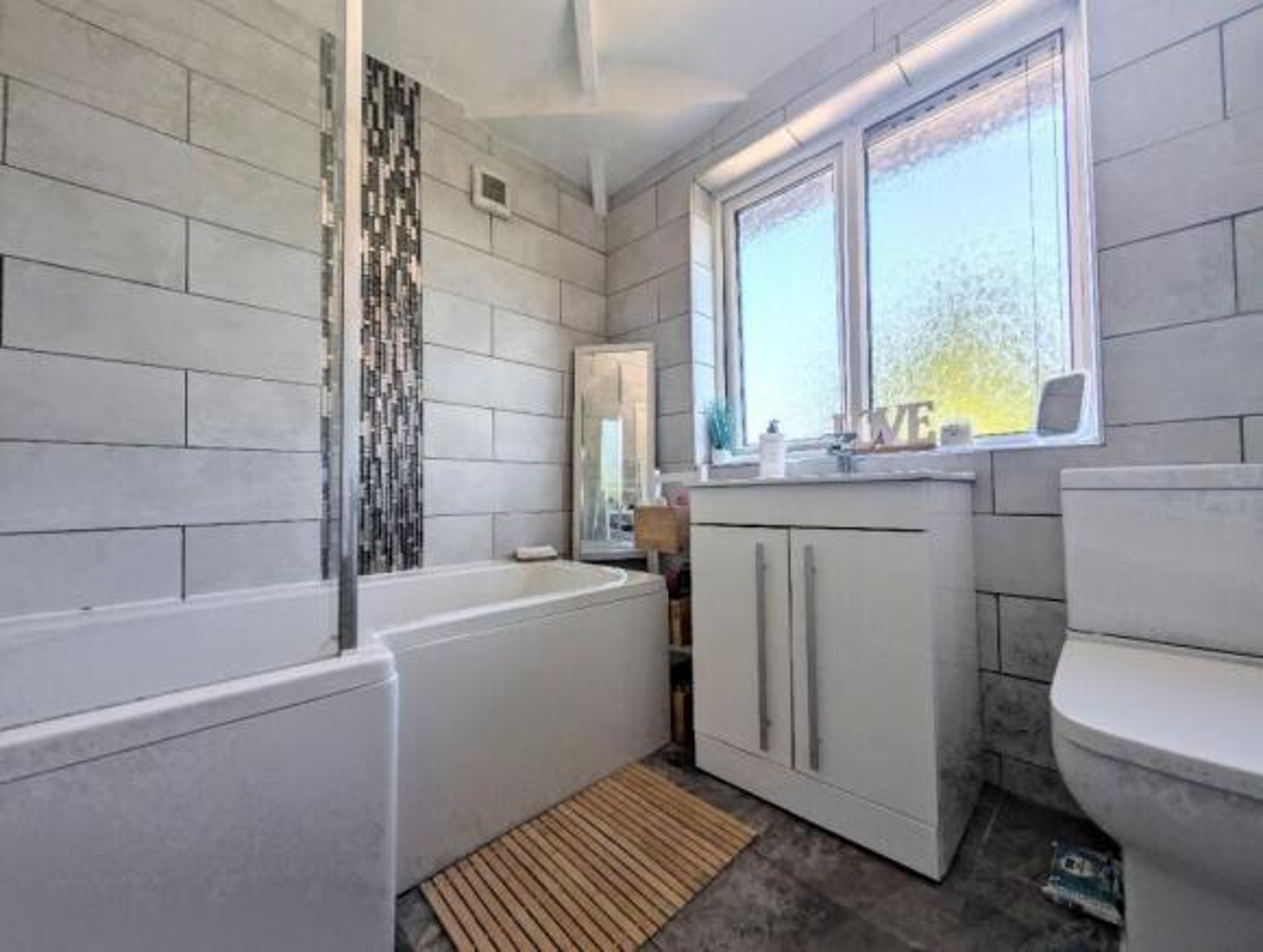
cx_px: 632
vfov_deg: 94.7
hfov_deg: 110.4
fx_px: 439
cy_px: 476
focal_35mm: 12
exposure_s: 1/641
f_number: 1.7
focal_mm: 2.02
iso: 61
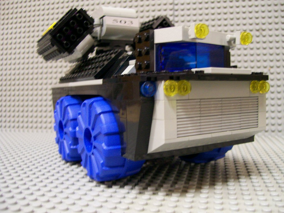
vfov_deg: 39.7
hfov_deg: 51.4
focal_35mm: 36
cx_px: 142
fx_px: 295
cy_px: 106
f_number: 2.7
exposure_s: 1/8
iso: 160
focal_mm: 6
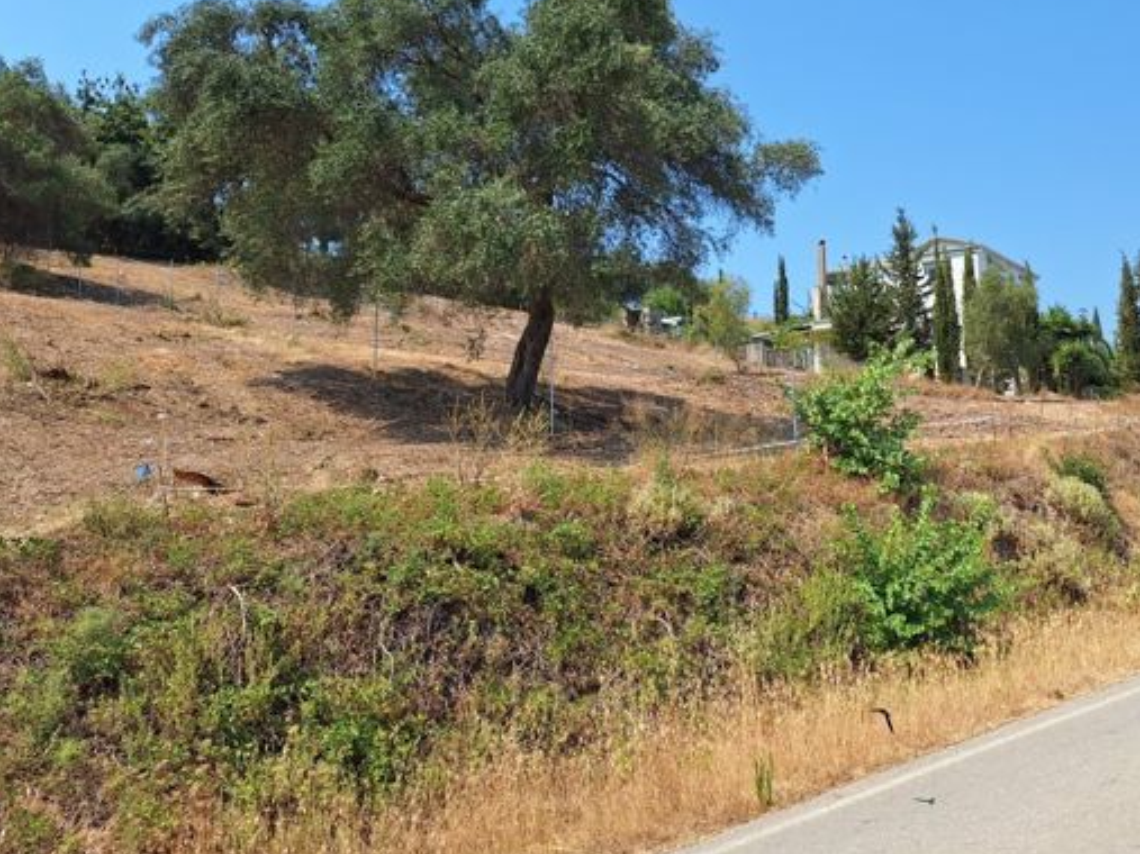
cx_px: 714
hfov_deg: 56.1
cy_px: 306
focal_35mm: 32
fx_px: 1054
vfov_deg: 43.7
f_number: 1.8
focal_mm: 5.54
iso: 40
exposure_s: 1/2364
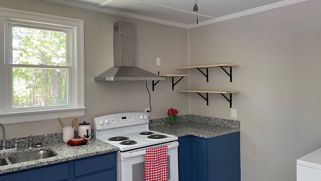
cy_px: 82
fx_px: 247
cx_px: 160
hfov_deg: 66.1
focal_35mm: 29
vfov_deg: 40.2
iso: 125
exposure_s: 1/78
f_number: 1.6
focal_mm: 4.2
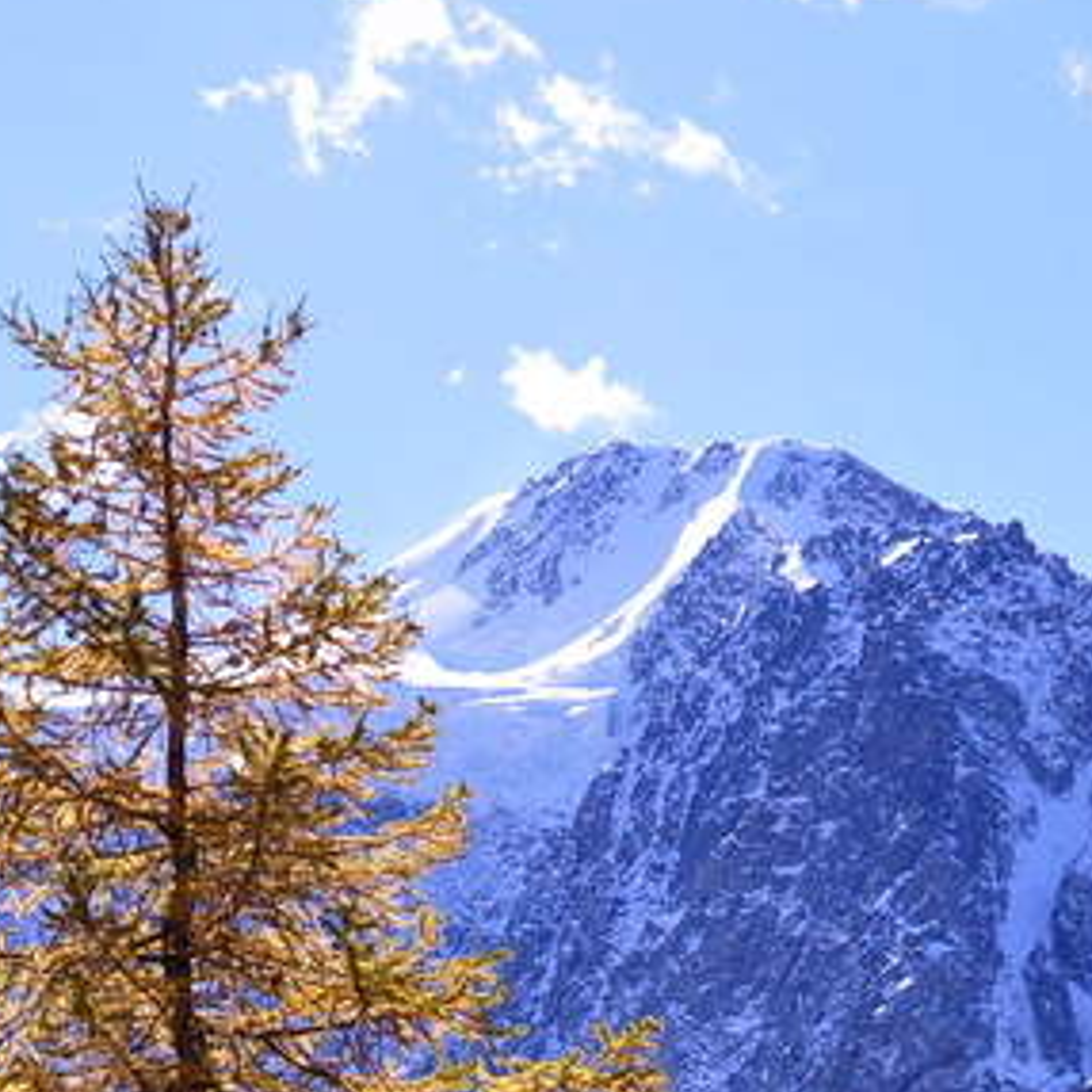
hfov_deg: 12.6
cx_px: 115
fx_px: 4890
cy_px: 1565
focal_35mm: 137
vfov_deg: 12.2
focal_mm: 22
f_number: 5.6
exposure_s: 1/1250
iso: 400
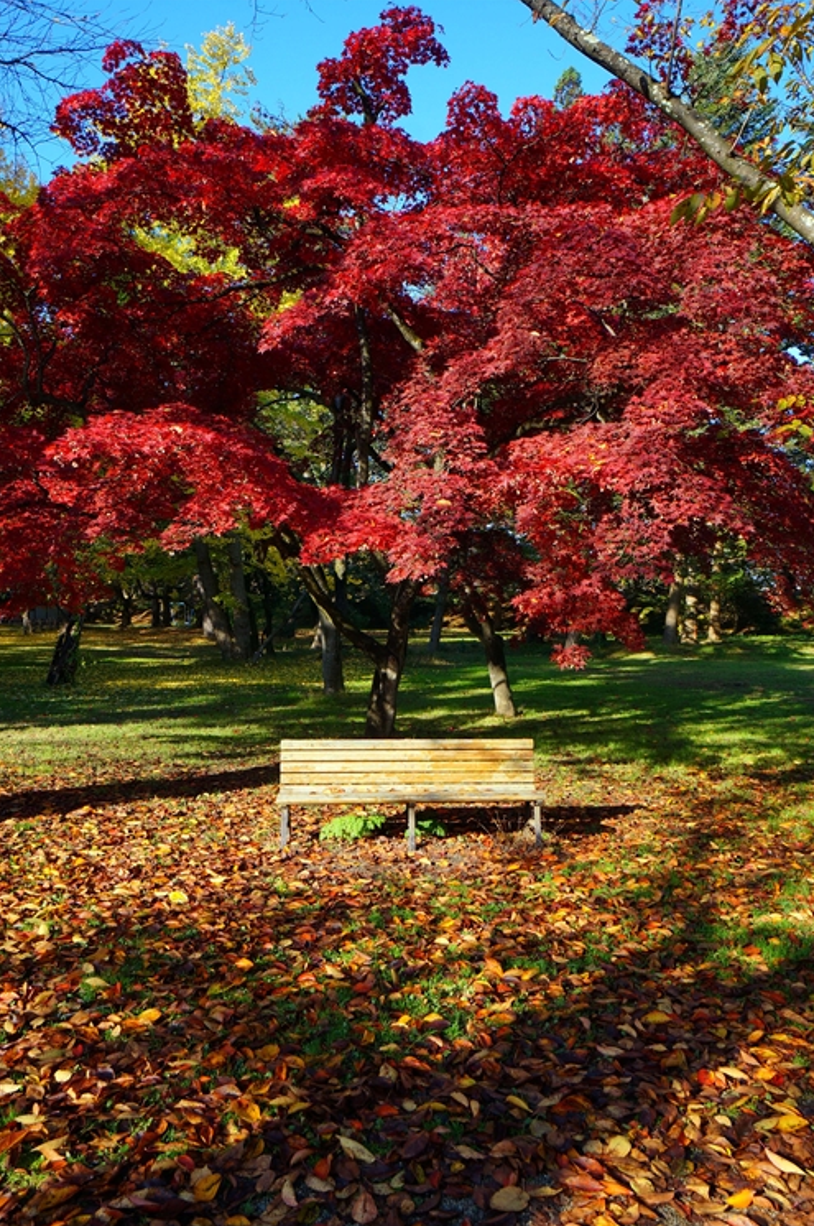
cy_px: 655
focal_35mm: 29
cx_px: 431
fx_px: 986
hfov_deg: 44.8
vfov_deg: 63.6
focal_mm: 18
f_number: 7.1
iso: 100
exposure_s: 1/100
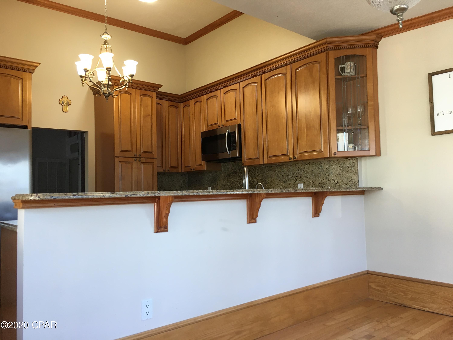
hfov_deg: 61.7
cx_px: 226
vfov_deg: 48.2
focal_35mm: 29
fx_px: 380
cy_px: 170
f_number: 2.2
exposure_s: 1/30
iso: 32
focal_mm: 4.15
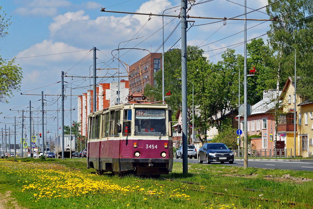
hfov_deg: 18.2
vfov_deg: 12.2
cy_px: 104
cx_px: 156
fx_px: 978
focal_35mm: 112
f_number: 7.1
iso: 200
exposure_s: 1/1250
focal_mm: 75
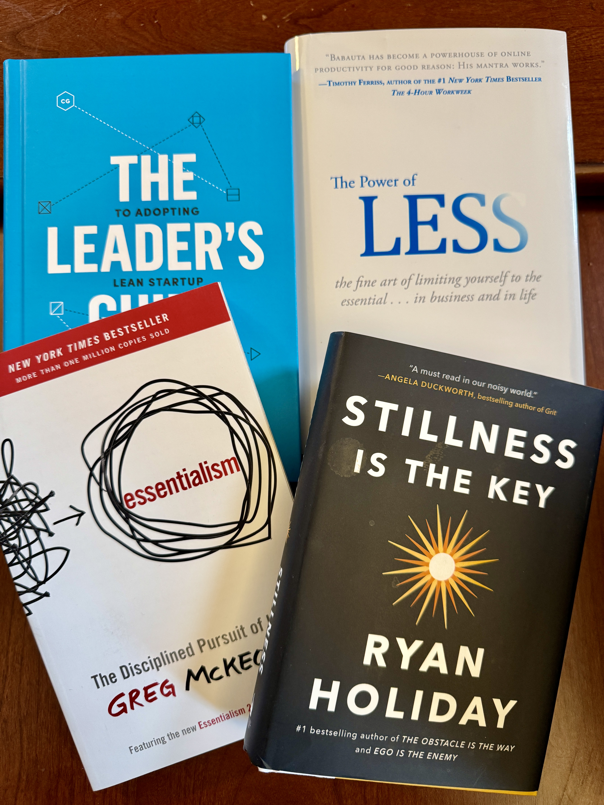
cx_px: 302
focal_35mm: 24
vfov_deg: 71.6
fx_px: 558
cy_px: 402
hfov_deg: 56.8
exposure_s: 1/77
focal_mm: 6.76
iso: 200
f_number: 1.78
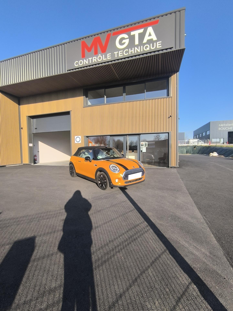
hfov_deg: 78.1
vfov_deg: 94.5
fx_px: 144
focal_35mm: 16
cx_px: 116
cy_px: 156
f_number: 2.2
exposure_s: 1/1119
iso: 50
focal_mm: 1.65
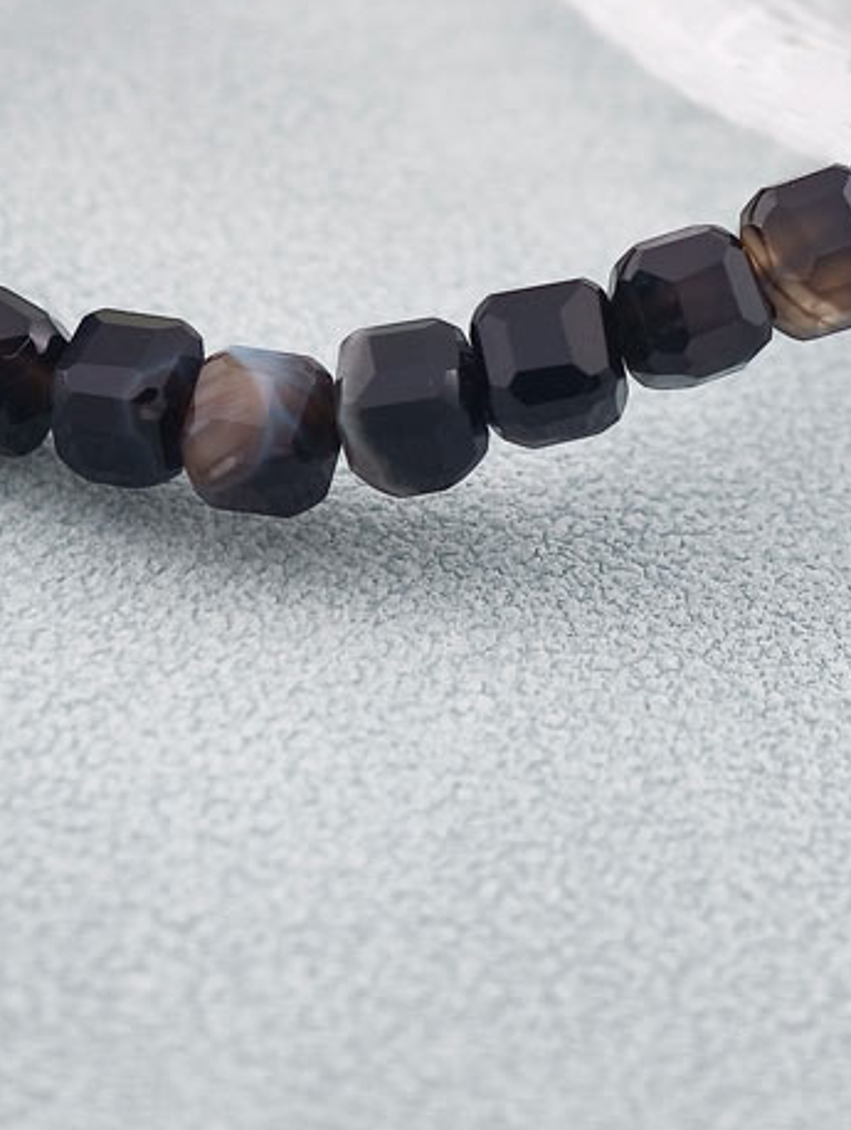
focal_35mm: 214
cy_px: -245
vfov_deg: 9.1
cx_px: 550
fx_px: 6995
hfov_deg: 7.0
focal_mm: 22.48
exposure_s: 1/160
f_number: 2.67
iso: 125
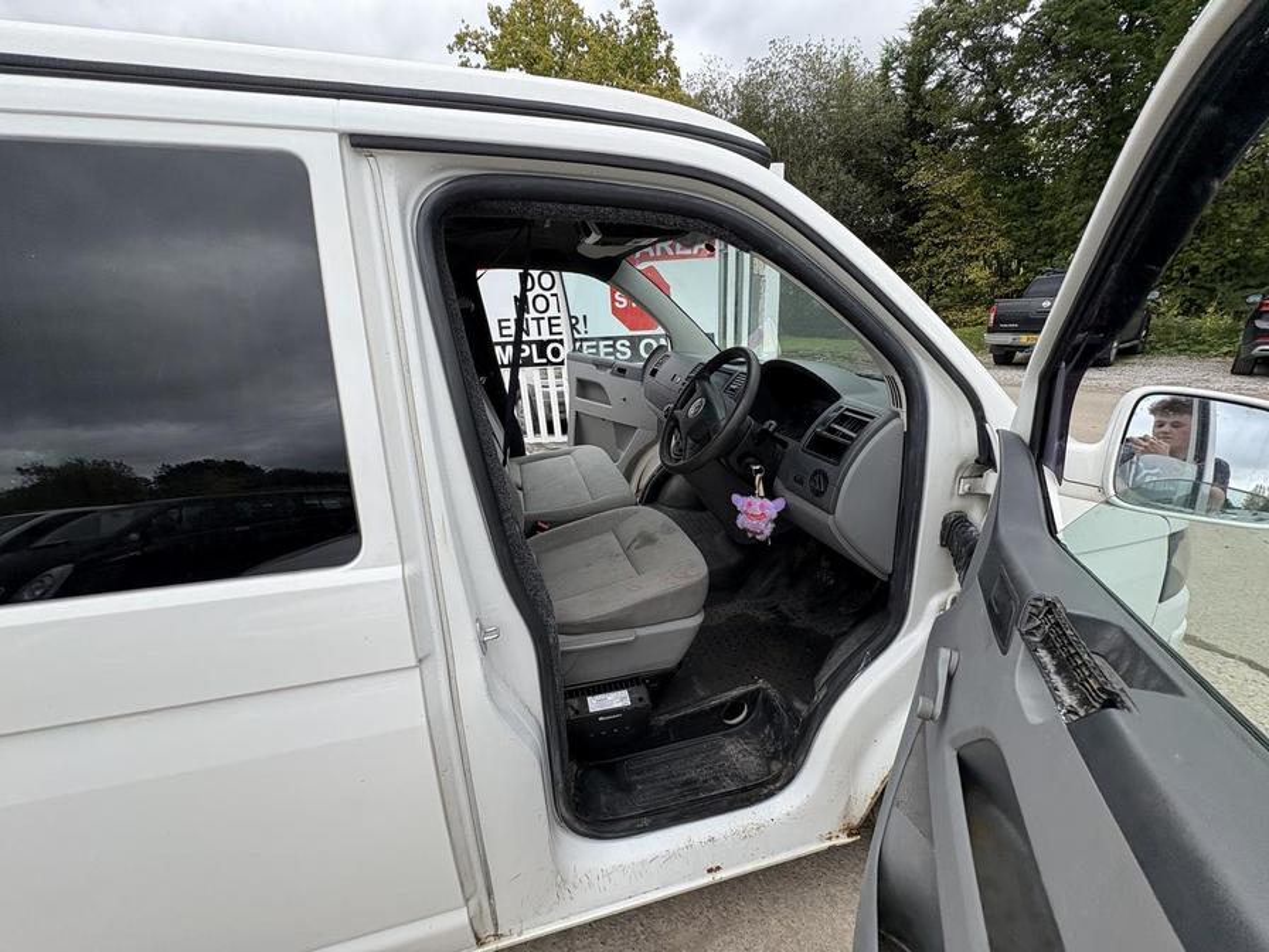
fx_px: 513
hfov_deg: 102.1
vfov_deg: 85.7
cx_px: 634
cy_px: 476
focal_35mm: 14
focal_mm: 2.22
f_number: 2.2
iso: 50
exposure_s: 1/346
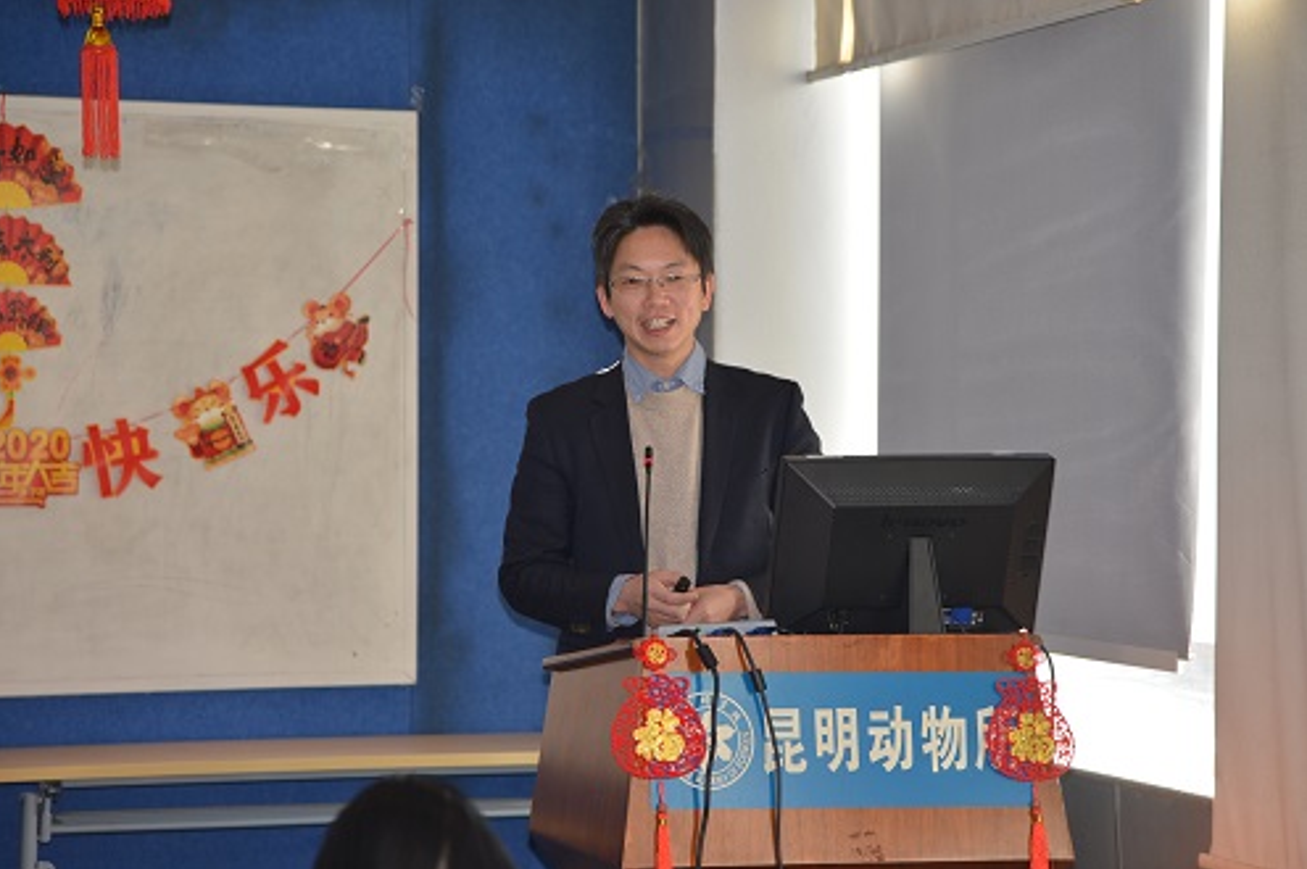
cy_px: 436
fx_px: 4390
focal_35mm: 121
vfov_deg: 11.3
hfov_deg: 16.9
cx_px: 654
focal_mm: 120
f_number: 4
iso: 280
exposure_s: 1/60
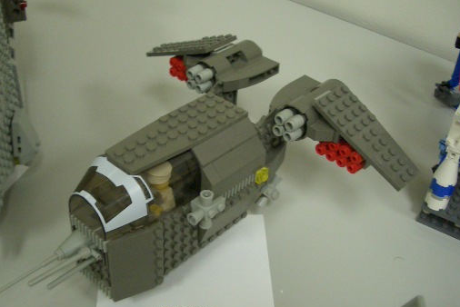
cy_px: 167
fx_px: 588
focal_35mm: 46
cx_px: 188
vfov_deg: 29.3
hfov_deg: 42.6
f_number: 2.6
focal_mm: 5.8
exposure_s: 1/40
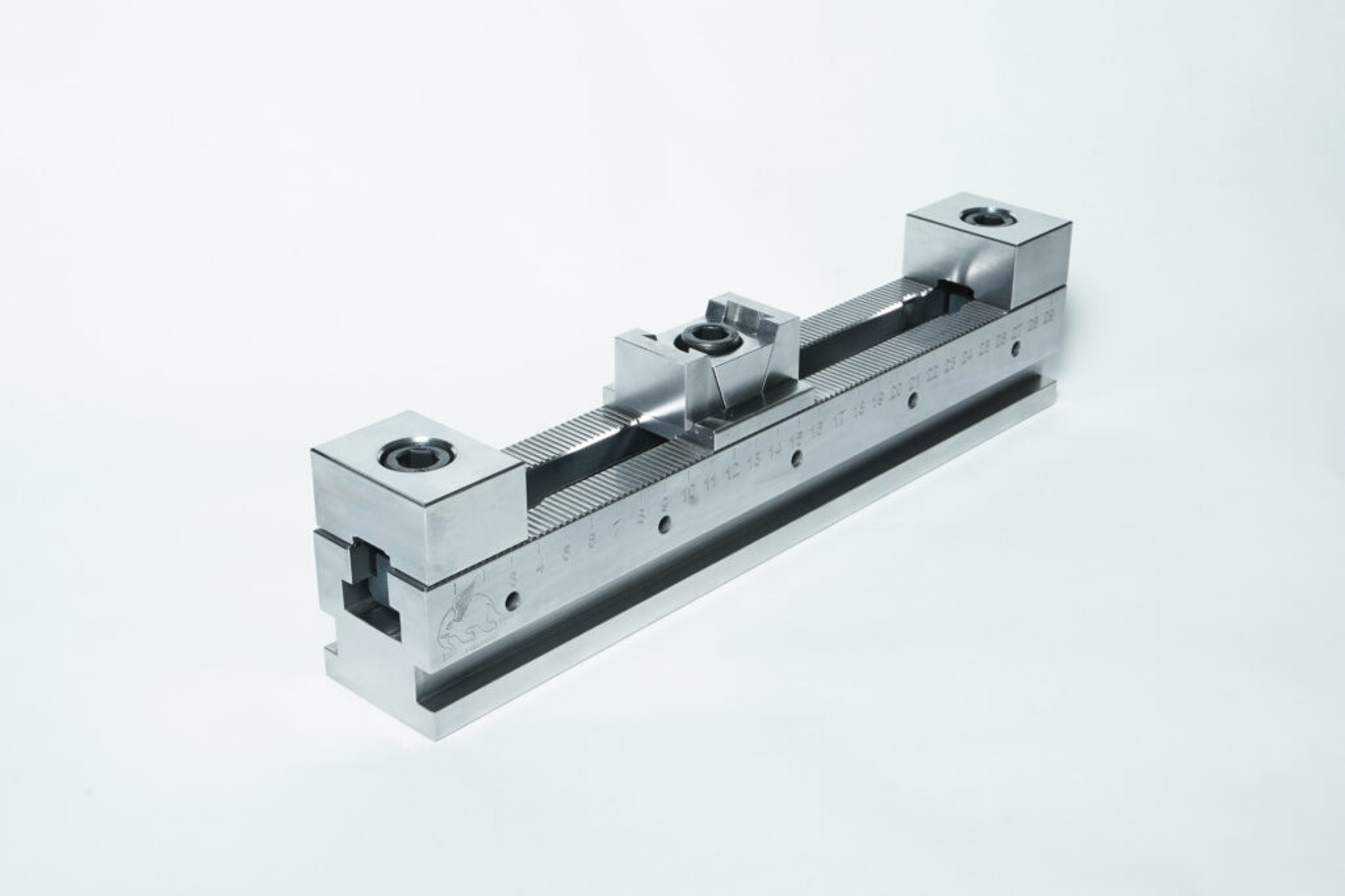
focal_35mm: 52
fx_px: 1943
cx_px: 672
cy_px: 448
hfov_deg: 38.2
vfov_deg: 26.0
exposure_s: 1/2
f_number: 18
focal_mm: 35
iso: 800
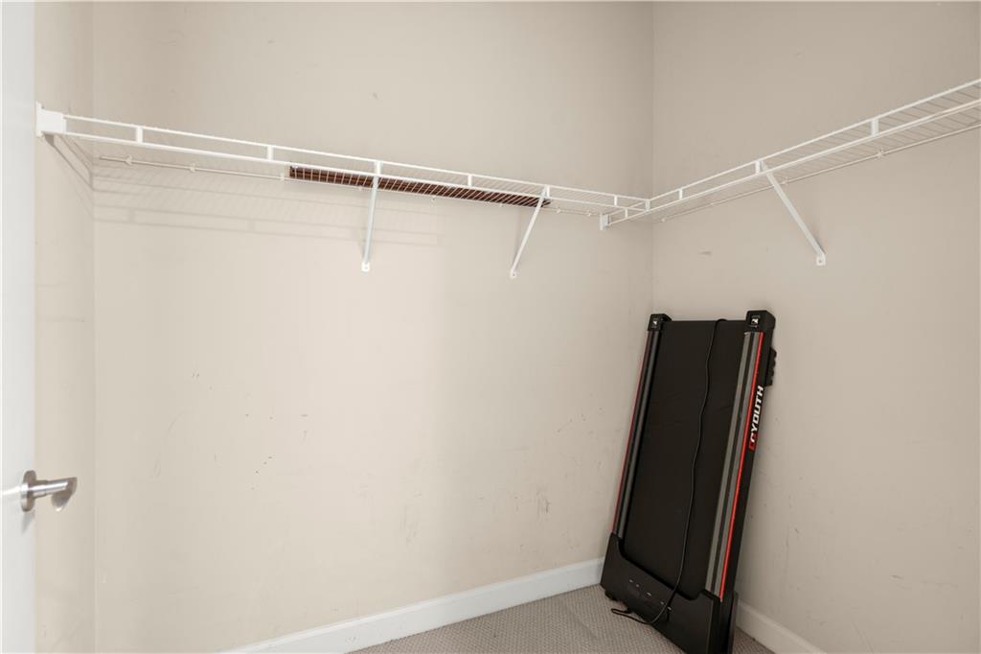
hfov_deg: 96.8
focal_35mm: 16
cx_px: 490
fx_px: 436
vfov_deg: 73.7
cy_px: 327
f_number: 5.6
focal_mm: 16
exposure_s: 2.5
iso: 320
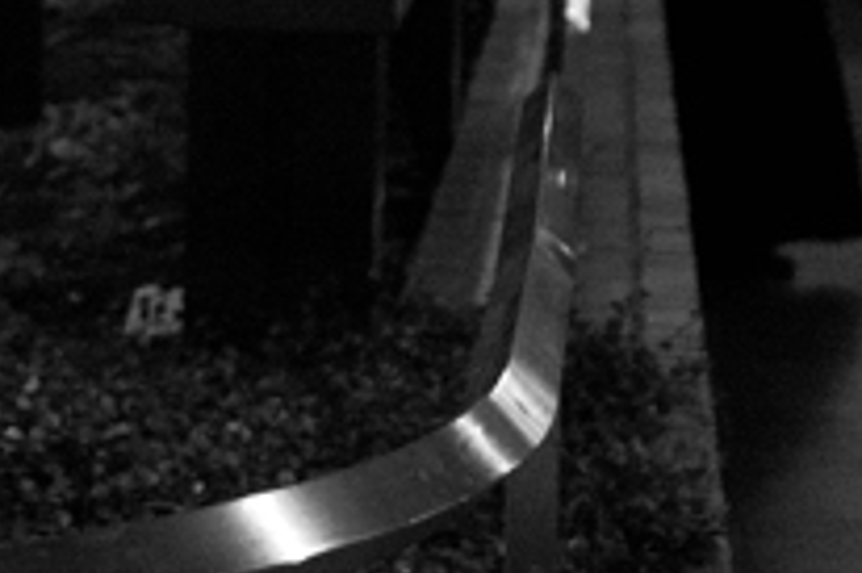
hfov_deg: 9.3
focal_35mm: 204
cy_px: -535
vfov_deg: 6.5
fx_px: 4881
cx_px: -971
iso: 800
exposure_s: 1/15
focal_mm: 24.2
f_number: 2.8
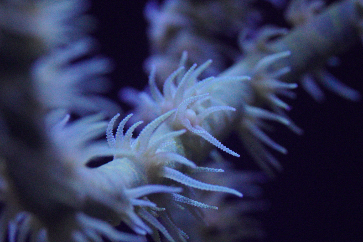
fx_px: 1593
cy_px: 121
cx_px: 192
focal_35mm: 158
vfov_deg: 8.7
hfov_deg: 13.0
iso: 6400
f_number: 7.1
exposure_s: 1/40
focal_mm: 90
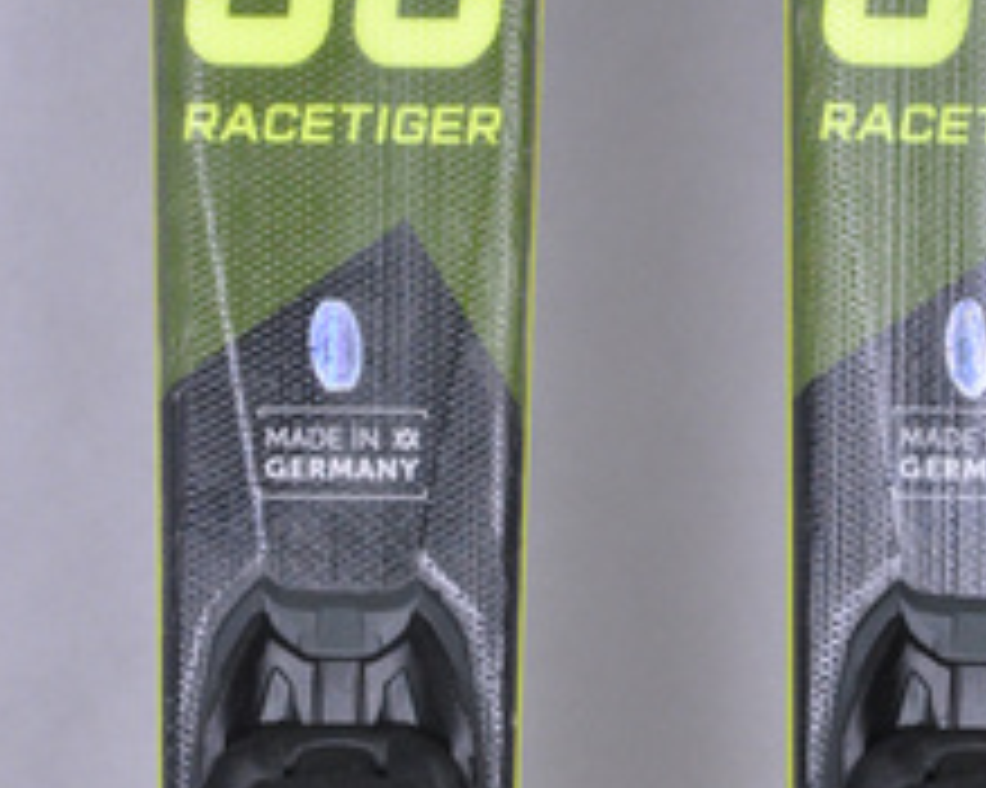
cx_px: 651
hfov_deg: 6.4
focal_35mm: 303
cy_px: 230
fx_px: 8837
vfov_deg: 5.1
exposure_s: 1/125
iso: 3200
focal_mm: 105
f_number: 8
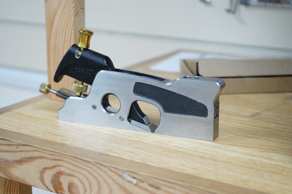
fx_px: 567
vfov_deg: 19.4
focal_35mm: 70
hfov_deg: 28.9
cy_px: 97
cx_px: 146
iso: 2500
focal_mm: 70
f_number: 5.6
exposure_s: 1/125
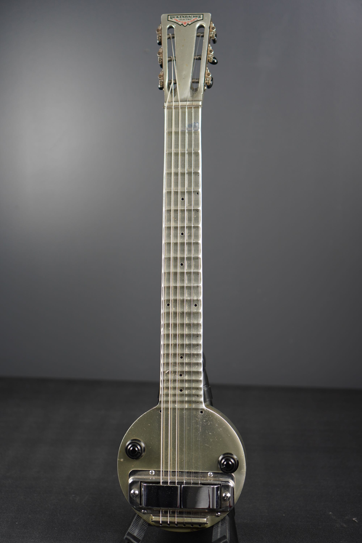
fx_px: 792
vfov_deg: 37.9
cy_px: 272
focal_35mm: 52
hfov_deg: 25.8
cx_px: 181
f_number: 2.2
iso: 100
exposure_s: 1/80
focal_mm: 35
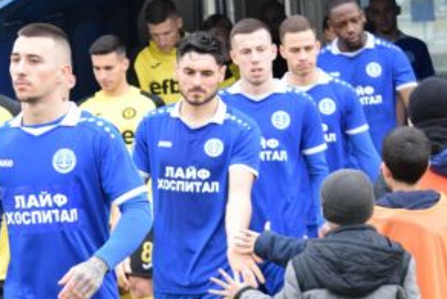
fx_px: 2212
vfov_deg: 7.7
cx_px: 46
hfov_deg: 11.5
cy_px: 118
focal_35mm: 178
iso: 1600
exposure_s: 1/800
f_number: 4.5
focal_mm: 55
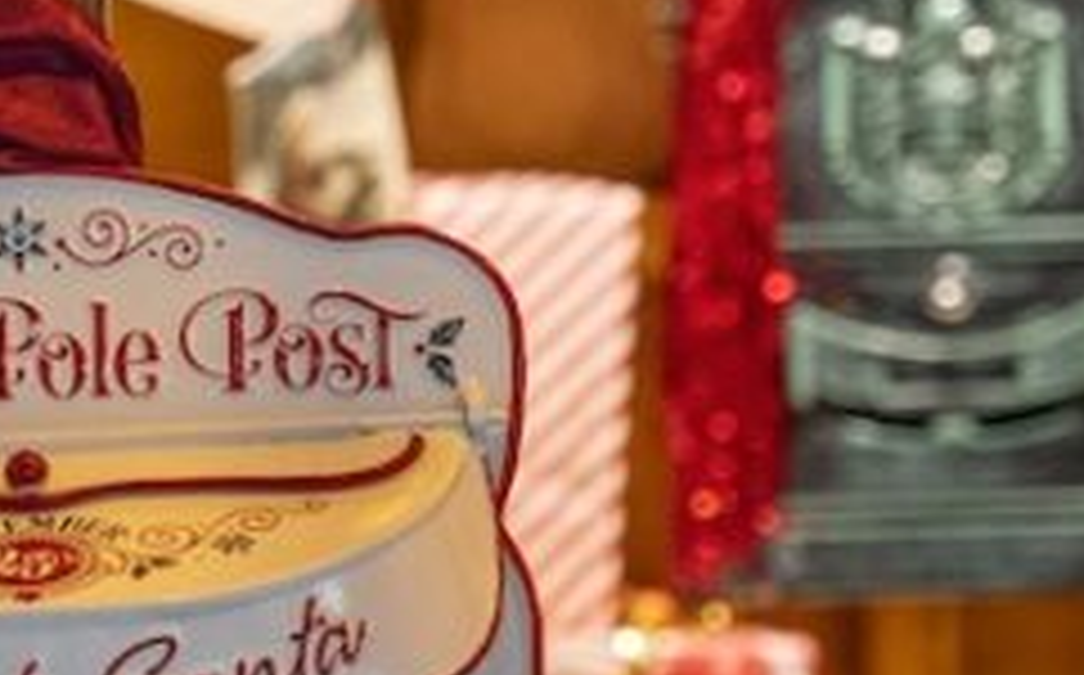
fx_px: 9708
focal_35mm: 329
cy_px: 306
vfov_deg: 4.0
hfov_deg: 6.4
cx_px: -153
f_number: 2.8
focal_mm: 70
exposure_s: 1/80
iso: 1600
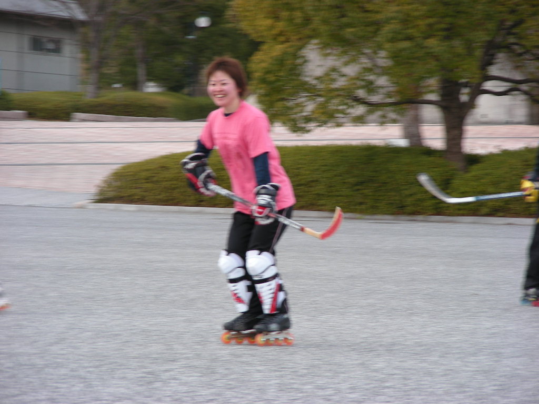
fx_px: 3581
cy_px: 202
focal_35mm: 230
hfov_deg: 8.6
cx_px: 270
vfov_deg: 6.5
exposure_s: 1/80.2
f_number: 3.5
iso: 50
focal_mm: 38.3
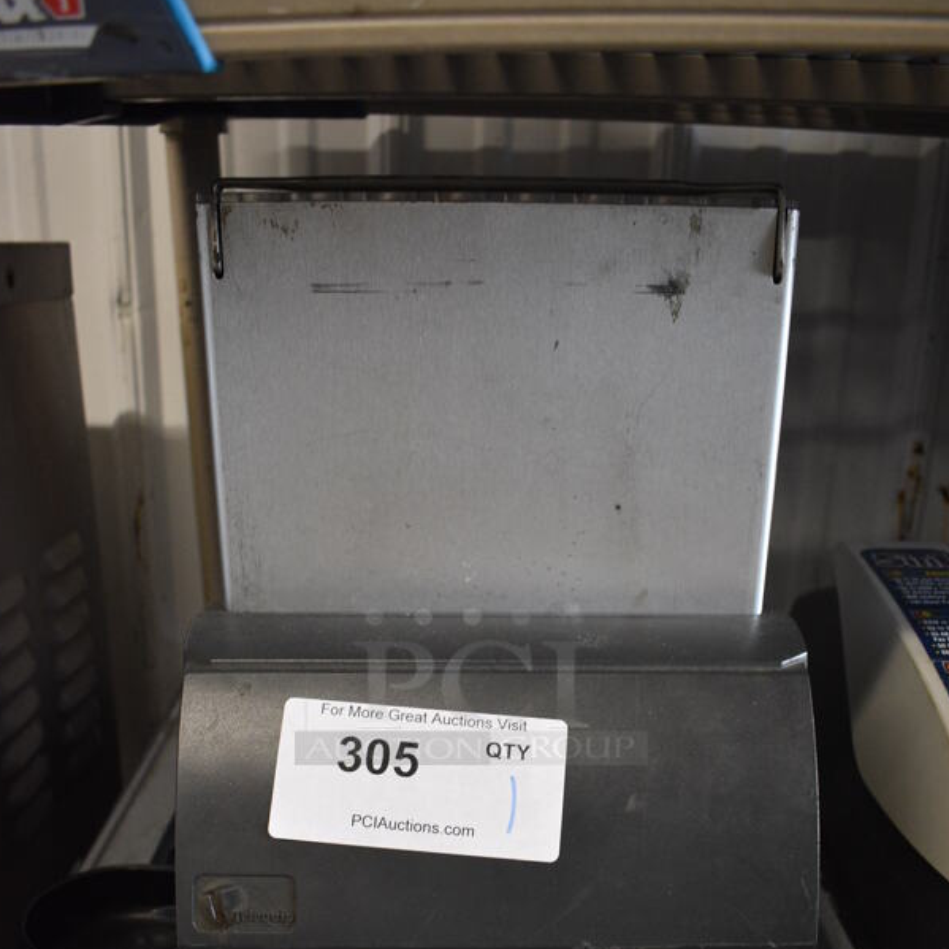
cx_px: 472
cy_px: 682
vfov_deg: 46.0
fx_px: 1086
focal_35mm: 35
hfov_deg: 47.2
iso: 1250
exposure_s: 1/125
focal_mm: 18
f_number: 3.5
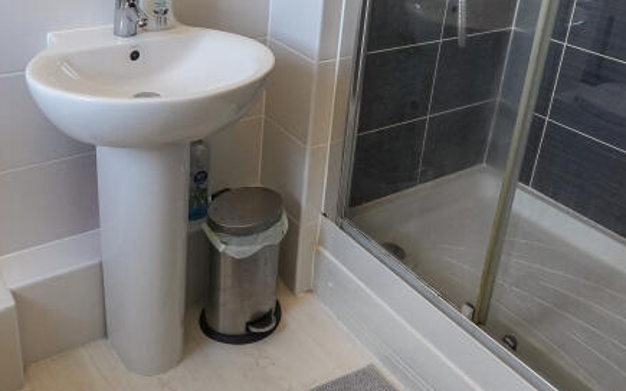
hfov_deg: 53.5
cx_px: 240
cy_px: 64
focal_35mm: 36
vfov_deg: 34.0
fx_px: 614
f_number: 4
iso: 1250
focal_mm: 10
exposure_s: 1/160
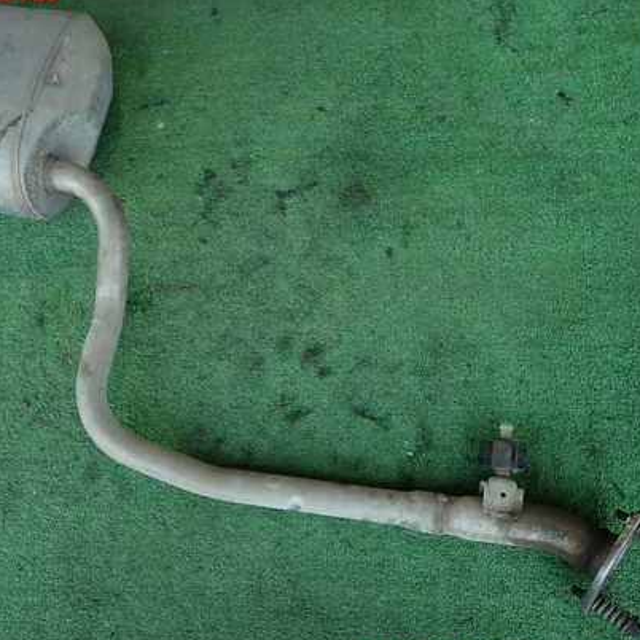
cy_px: 328
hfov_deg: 49.3
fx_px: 690
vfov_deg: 49.7
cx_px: 244
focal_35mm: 33
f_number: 2
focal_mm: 4.5
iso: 100
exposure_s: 1/80
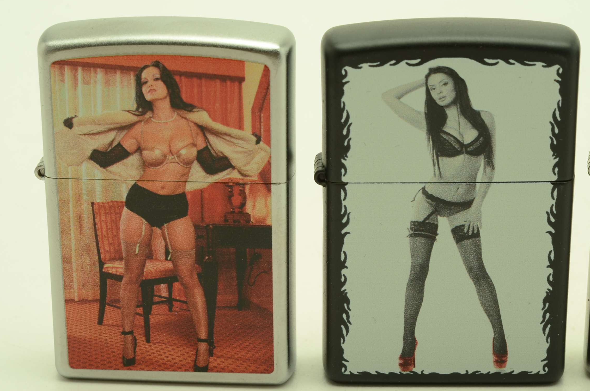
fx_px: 1603
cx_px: 290
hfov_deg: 20.9
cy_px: 197
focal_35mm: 98
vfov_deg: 13.9
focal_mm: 60
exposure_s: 1/100
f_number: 14
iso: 200
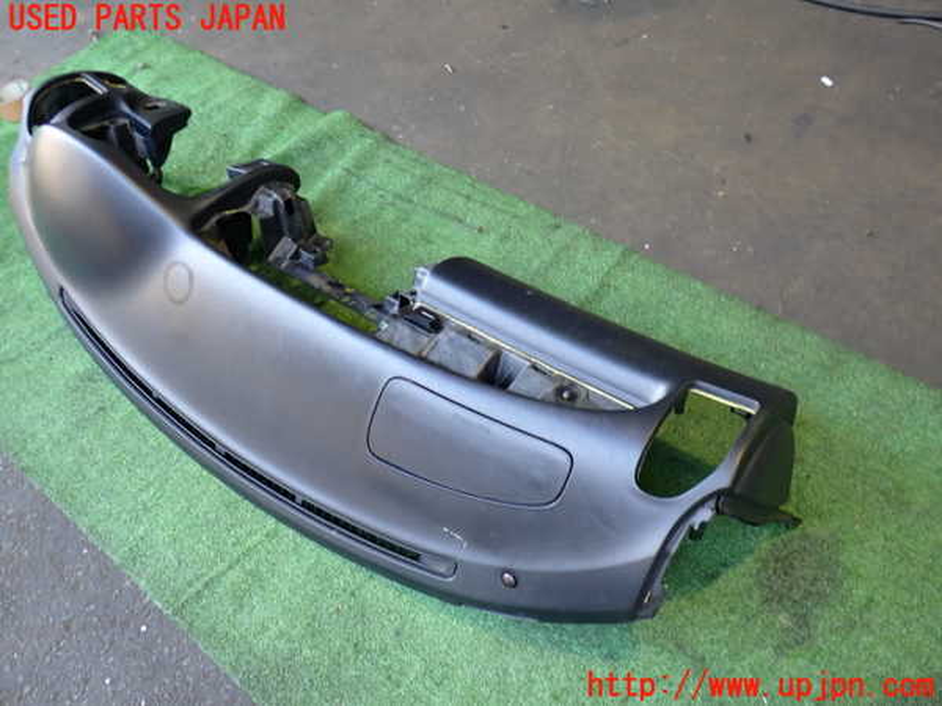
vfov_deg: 46.8
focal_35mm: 30
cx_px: 471
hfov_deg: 60.0
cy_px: 353
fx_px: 816
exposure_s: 1/30
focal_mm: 5.4
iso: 200
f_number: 2.3
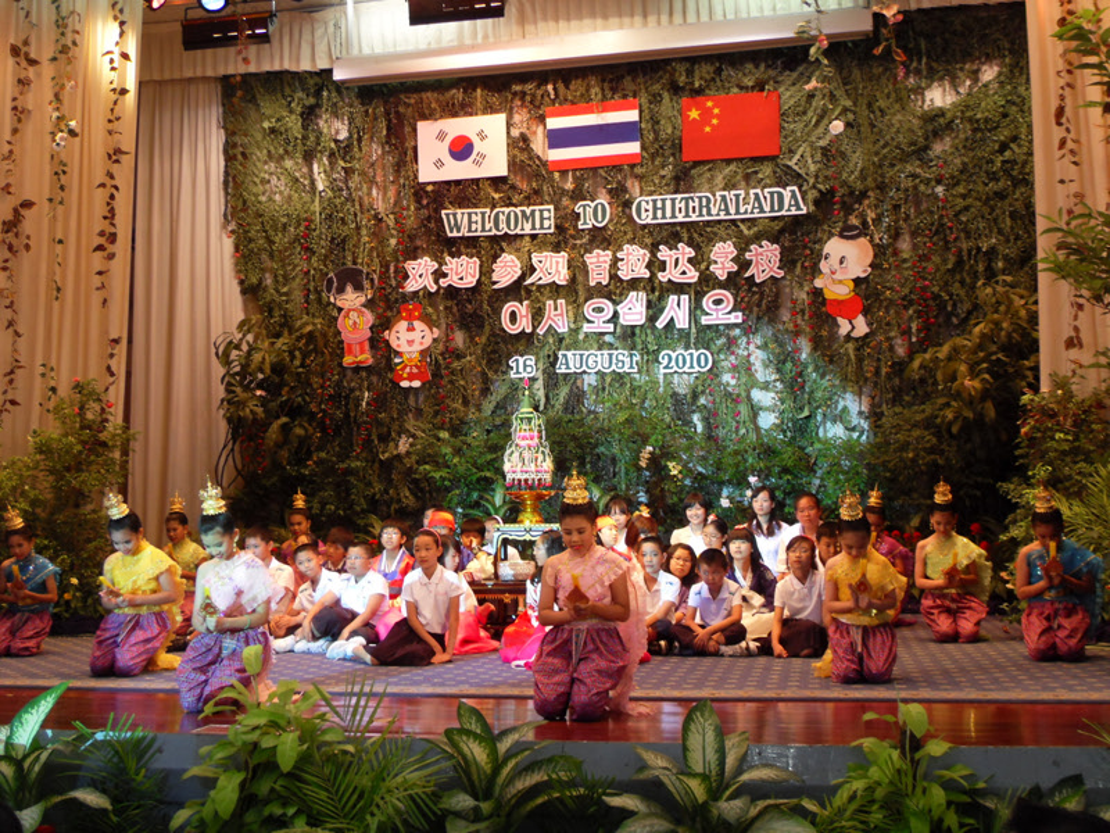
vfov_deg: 32.2
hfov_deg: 42.1
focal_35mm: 45
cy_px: 416
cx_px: 555
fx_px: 1443
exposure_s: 1/60
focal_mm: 9.6
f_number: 3.6
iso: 200
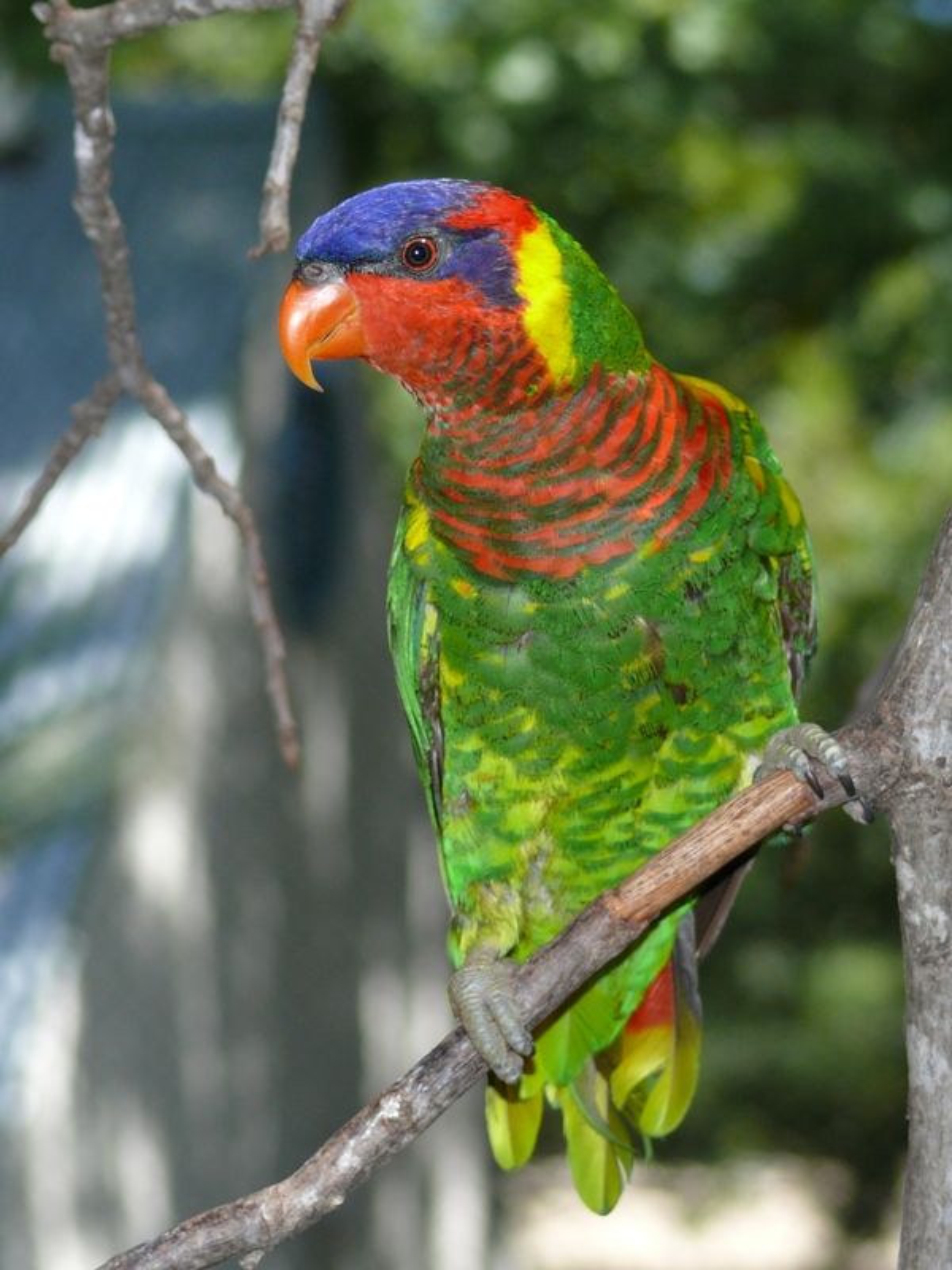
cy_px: 635
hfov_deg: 10.5
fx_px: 5170
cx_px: 476
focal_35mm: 141
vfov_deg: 14.0
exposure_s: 1/400
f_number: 3.6
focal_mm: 29.8
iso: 100
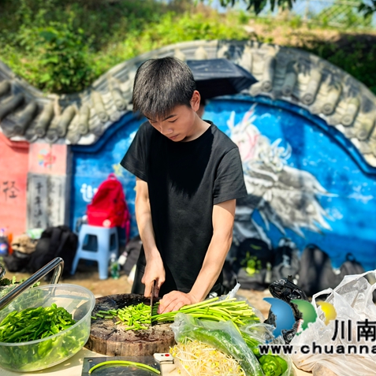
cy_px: 188
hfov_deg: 51.1
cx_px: 193
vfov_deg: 51.1
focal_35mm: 32
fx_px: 393
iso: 160
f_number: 2
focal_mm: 6.98
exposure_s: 1/3086
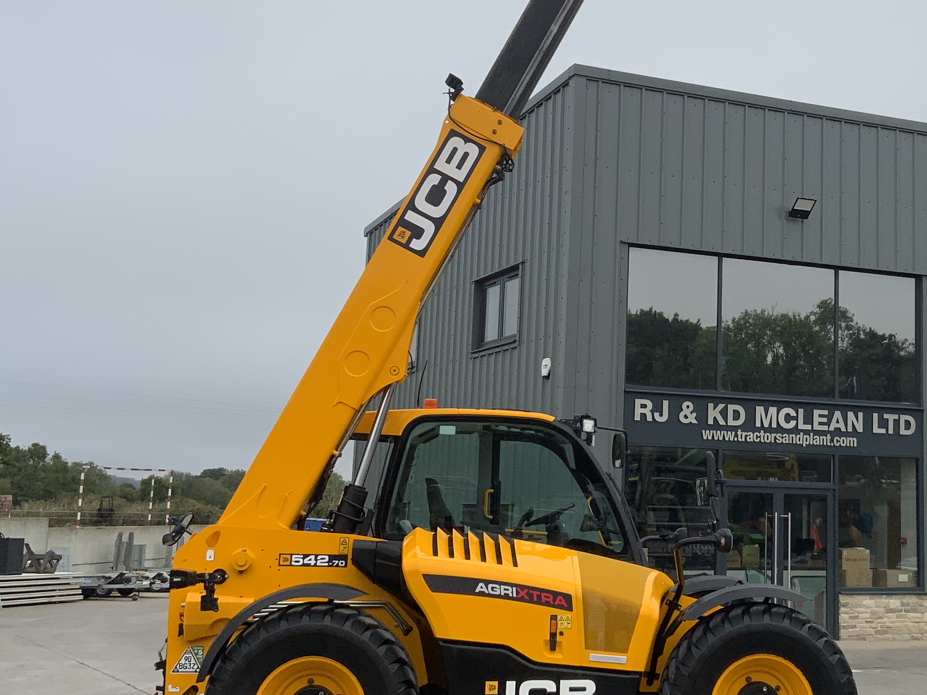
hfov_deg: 33.6
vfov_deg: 26.0
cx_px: 710
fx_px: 1500
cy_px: 265
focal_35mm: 56
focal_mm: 3
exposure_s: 1/514
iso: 16
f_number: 1.8
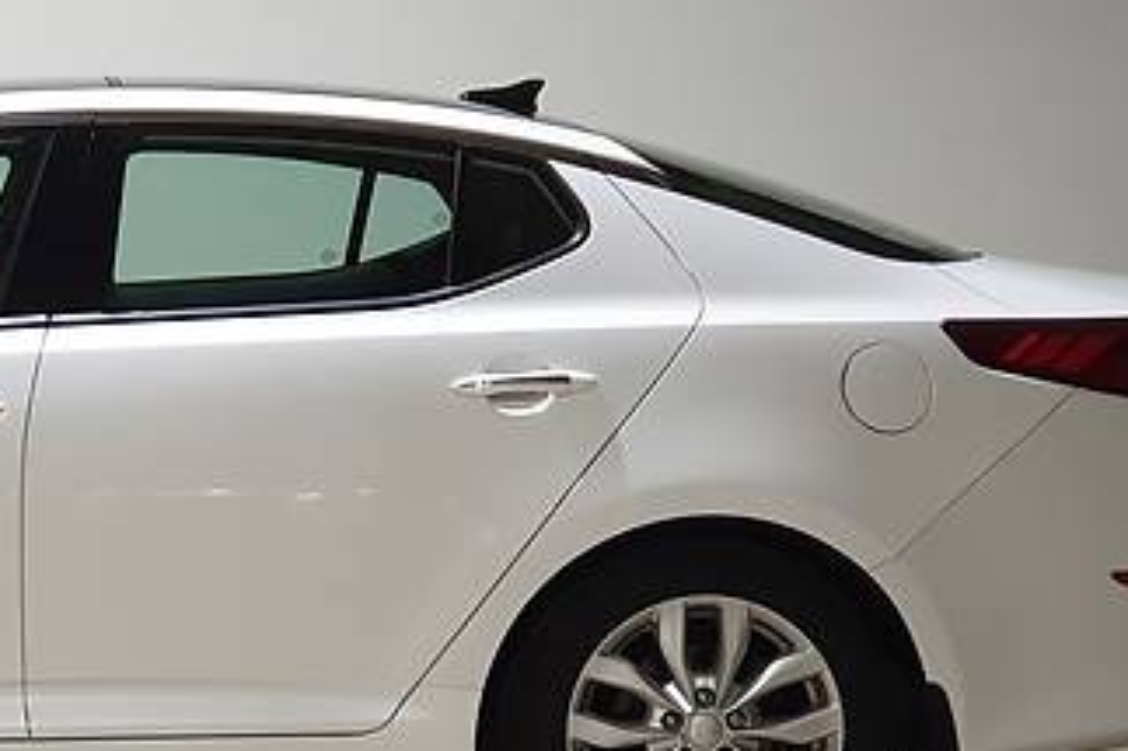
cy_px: 594
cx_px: -94
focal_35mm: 134
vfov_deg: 10.2
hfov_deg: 15.0
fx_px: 4196
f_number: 2.4
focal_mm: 6
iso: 160
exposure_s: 1/20
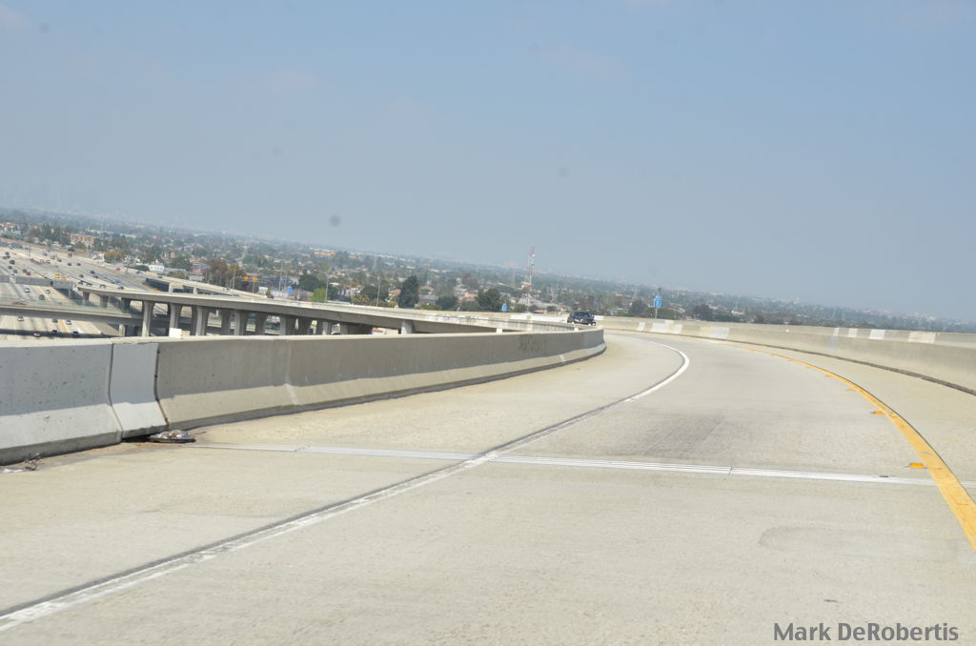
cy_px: 323
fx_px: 1380
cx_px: 488
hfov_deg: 39.0
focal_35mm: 51
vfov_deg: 26.4
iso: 500
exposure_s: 1/800
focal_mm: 34
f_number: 14
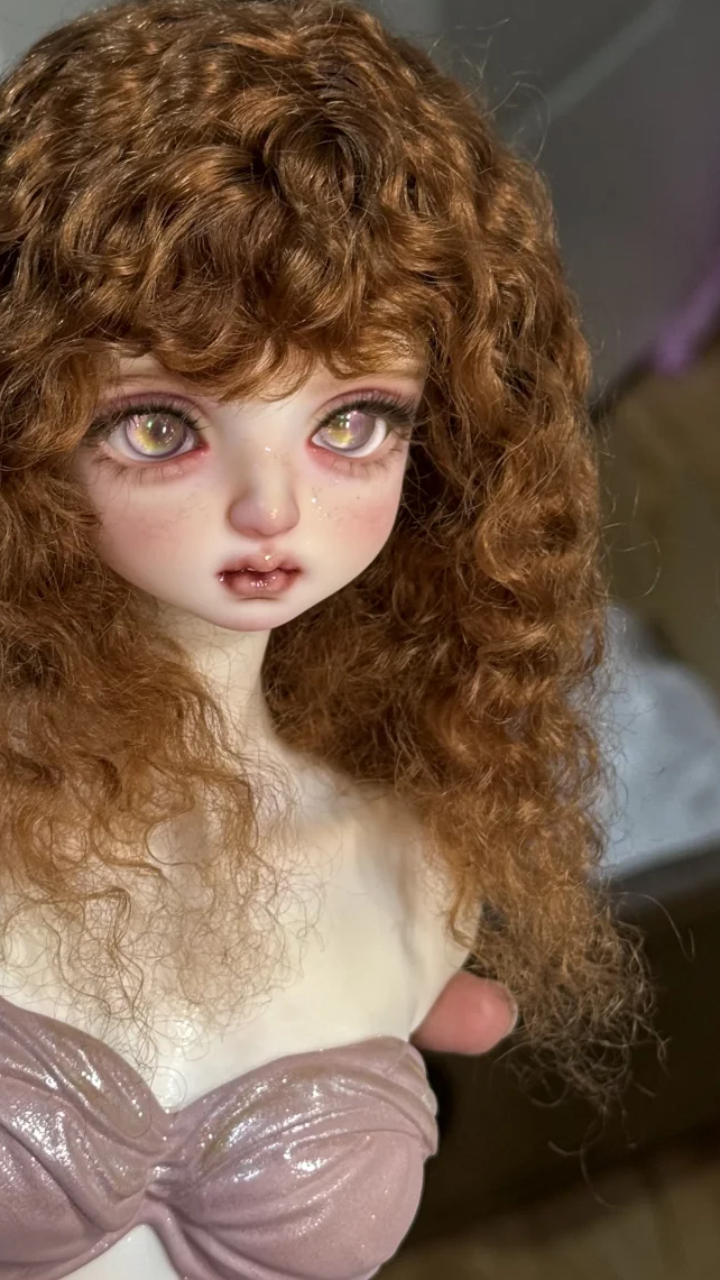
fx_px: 2240
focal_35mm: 66
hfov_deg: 18.2
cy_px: 719
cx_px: 225
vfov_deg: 31.9
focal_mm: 6.76
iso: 100
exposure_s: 1/50
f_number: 1.78
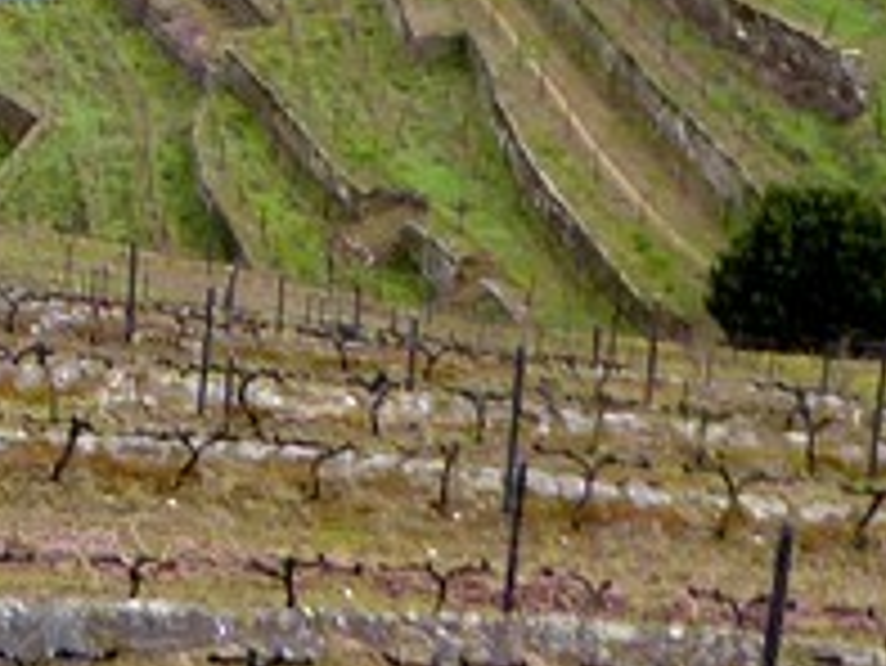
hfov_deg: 14.2
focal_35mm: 130
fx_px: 3329
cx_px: -441
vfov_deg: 11.2
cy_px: -108
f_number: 3.3
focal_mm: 4.3
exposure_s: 1/100
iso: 80
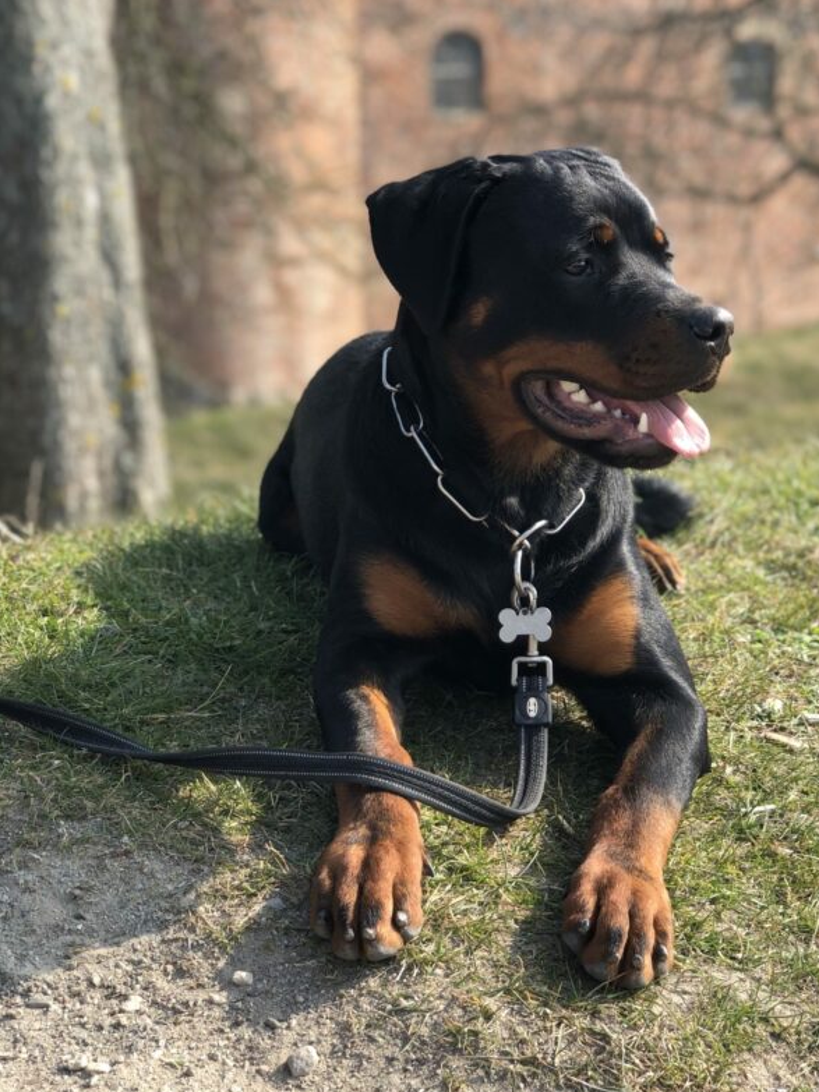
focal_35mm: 68
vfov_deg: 28.5
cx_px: 488
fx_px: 2146
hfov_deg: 21.6
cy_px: 485
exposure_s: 1/264
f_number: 2.4
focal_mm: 6
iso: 16
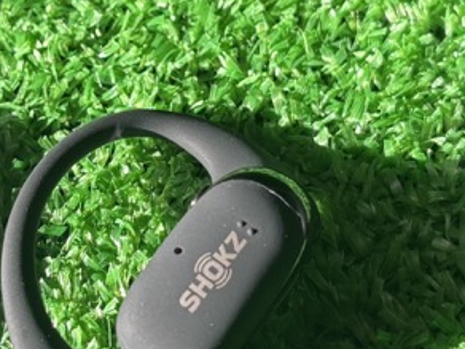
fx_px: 1531
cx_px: 150
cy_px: 72
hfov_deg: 17.2
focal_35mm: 114
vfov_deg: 12.9
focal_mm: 5.96
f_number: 1.6
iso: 40
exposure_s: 1/264
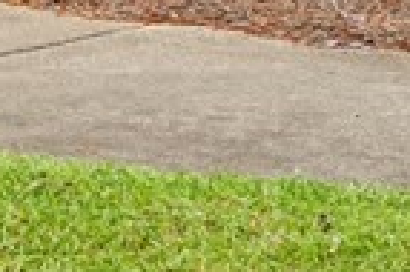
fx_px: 2594
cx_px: -764
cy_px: -414
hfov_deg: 7.9
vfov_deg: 5.8
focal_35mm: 228
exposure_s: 1/100
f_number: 8
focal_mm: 30
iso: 320
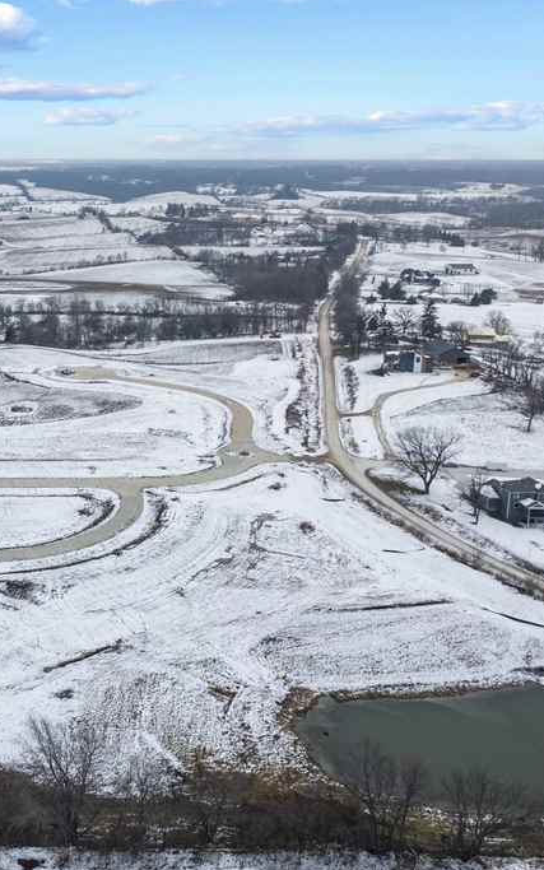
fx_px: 996
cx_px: -48
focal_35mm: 42
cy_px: 358
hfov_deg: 28.0
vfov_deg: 47.0
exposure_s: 1/500
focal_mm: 8.38
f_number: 2.8
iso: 100
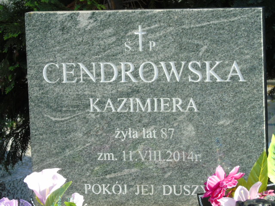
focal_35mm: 162
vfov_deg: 9.2
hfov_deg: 12.2
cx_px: 138
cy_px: 103
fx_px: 1287
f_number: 4.9
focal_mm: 29
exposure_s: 1/160
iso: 80
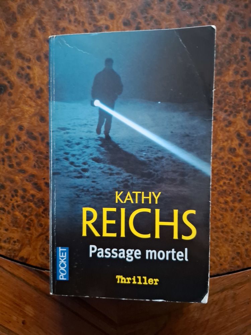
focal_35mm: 23
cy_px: 168
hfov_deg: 58.9
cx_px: 126
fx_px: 222
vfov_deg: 73.9
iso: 1250
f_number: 1.8
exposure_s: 1/17
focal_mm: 5.54
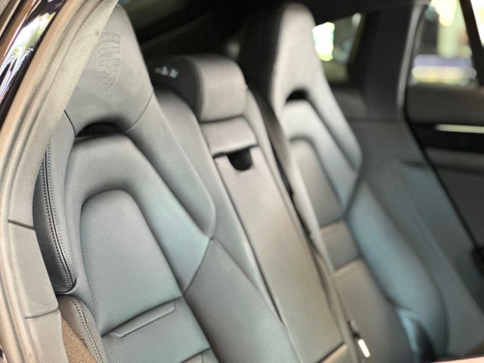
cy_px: 182
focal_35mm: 77
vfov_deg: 19.1
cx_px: 242
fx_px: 1077
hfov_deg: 25.3
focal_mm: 9
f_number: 2.8
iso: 400
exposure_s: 1/24
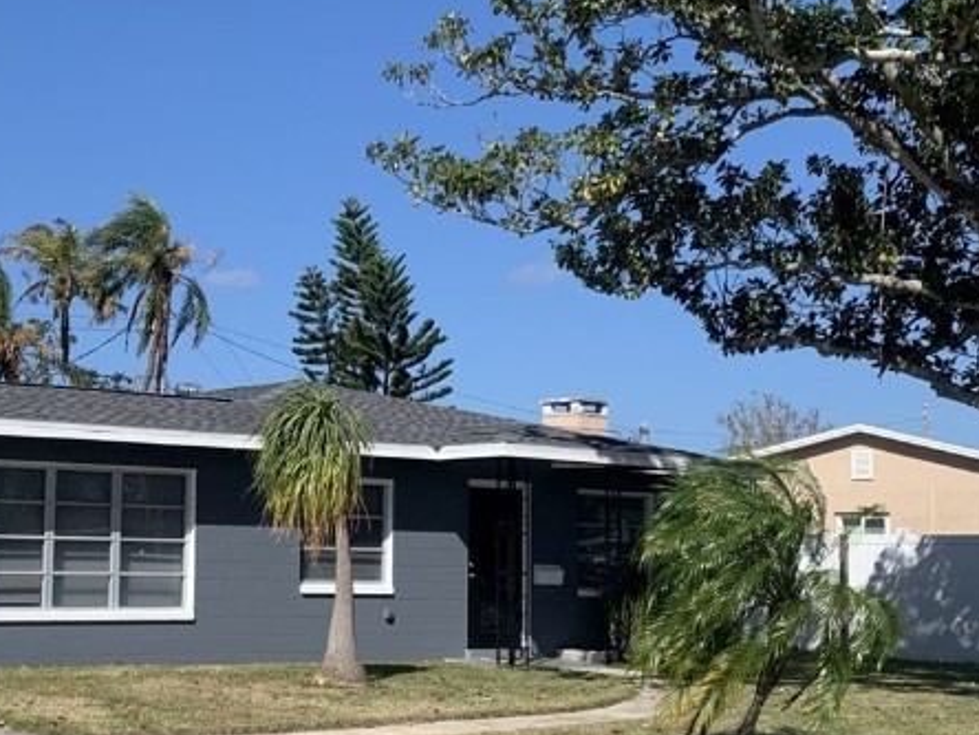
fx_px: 1697
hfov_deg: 31.5
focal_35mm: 60
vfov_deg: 24.4
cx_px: 216
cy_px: 424
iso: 25
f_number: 1.8
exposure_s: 1/3401
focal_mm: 4.25
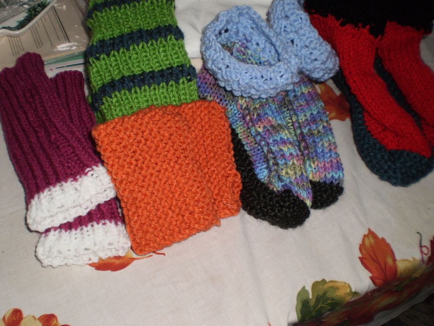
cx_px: 217
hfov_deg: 51.4
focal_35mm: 36
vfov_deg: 39.6
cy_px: 163
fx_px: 451
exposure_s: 1/30
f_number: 3.1
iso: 125
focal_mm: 6.3
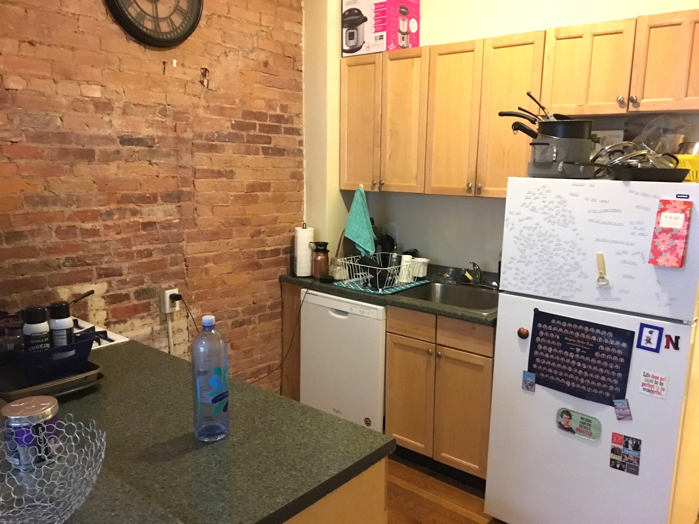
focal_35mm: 29
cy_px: 262
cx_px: 350
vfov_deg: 48.2
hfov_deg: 61.7
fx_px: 586
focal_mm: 4.15
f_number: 2.2
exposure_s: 1/15
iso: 320
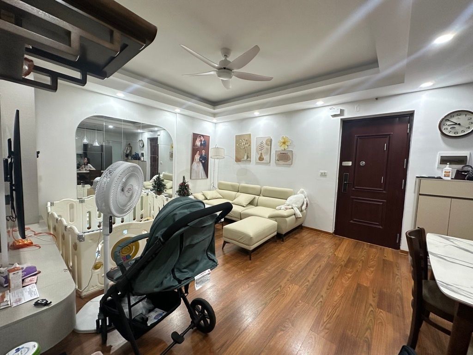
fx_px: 191
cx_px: 236
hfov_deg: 102.1
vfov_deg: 85.7
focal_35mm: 14
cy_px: 178
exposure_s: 1/100
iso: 200
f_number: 2.2
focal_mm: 2.22
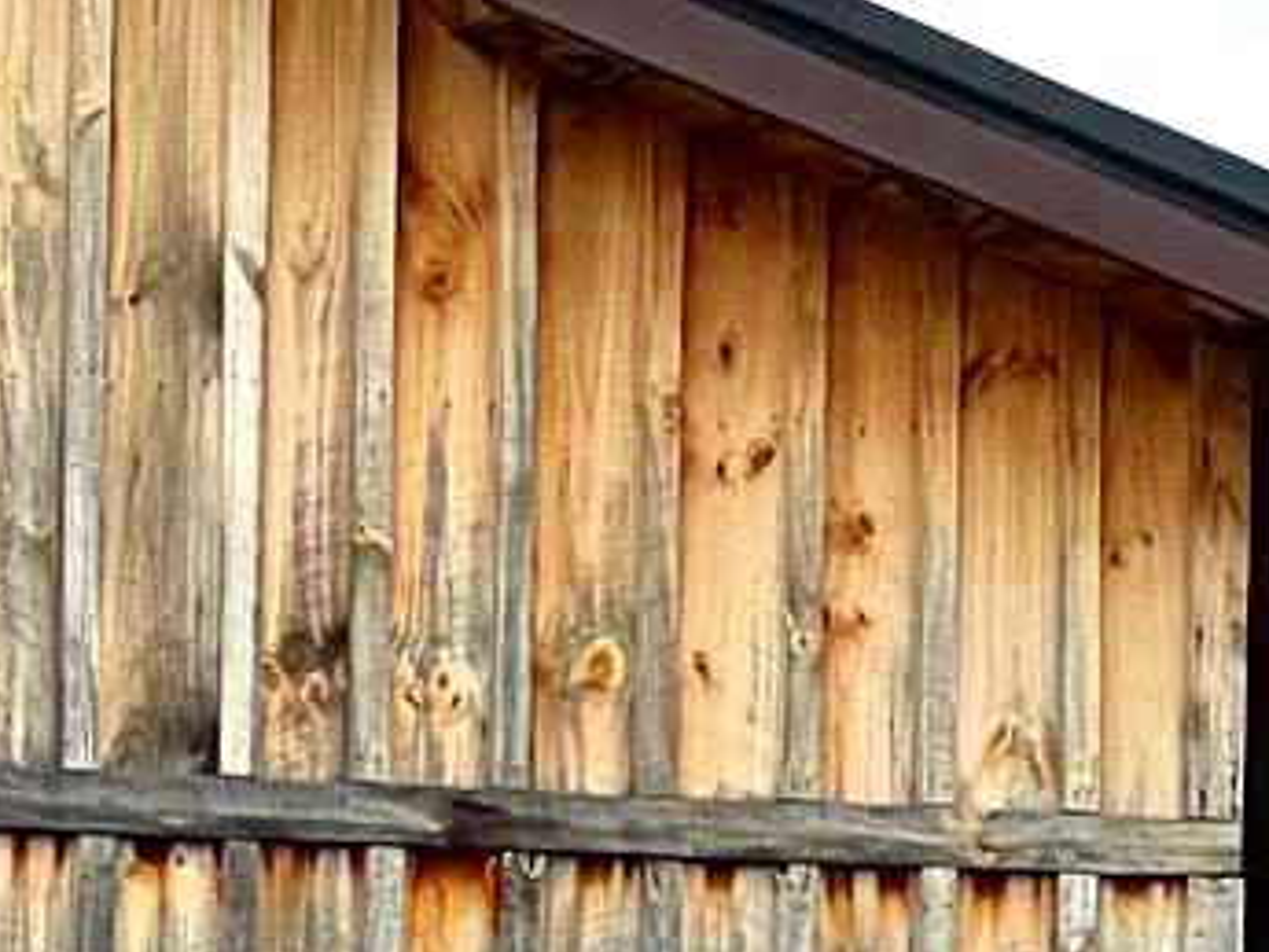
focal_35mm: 457
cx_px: -430
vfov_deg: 3.3
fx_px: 16759
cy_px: 1114
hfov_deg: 4.3
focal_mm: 9
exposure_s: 1/494
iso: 32
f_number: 2.8
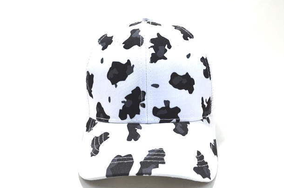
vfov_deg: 35.0
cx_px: 146
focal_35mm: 38
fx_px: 299
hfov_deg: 50.7
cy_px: 97
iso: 200
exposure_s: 1/125
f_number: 5.6
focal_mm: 24
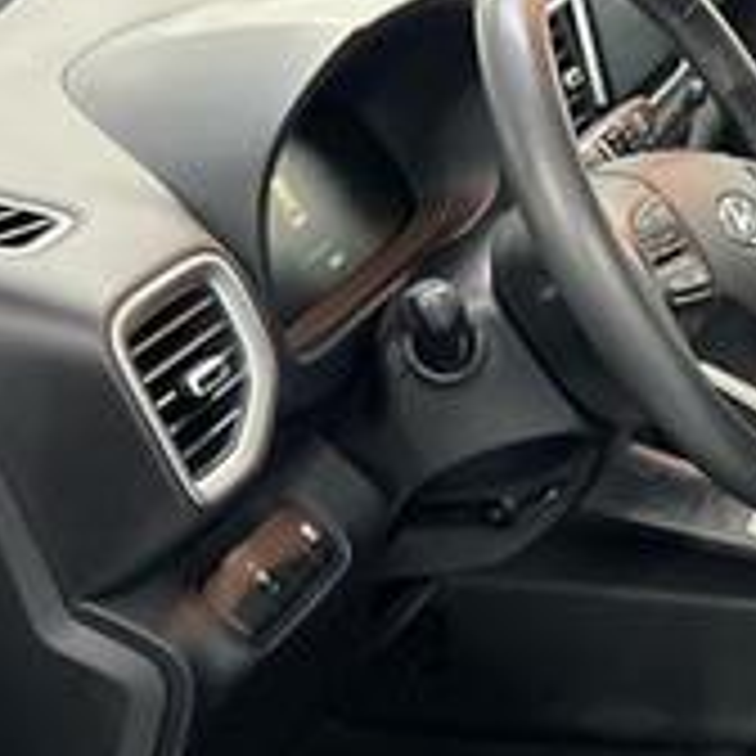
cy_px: 508
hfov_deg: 22.9
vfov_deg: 24.9
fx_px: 1705
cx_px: 909
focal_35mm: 69
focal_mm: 5.7
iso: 1000
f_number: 1.5
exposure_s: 1/24
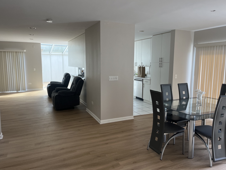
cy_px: 85
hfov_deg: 65.3
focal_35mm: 27
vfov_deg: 51.3
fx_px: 176
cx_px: 117
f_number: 1.6
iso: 100
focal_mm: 5.1
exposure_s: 1/120
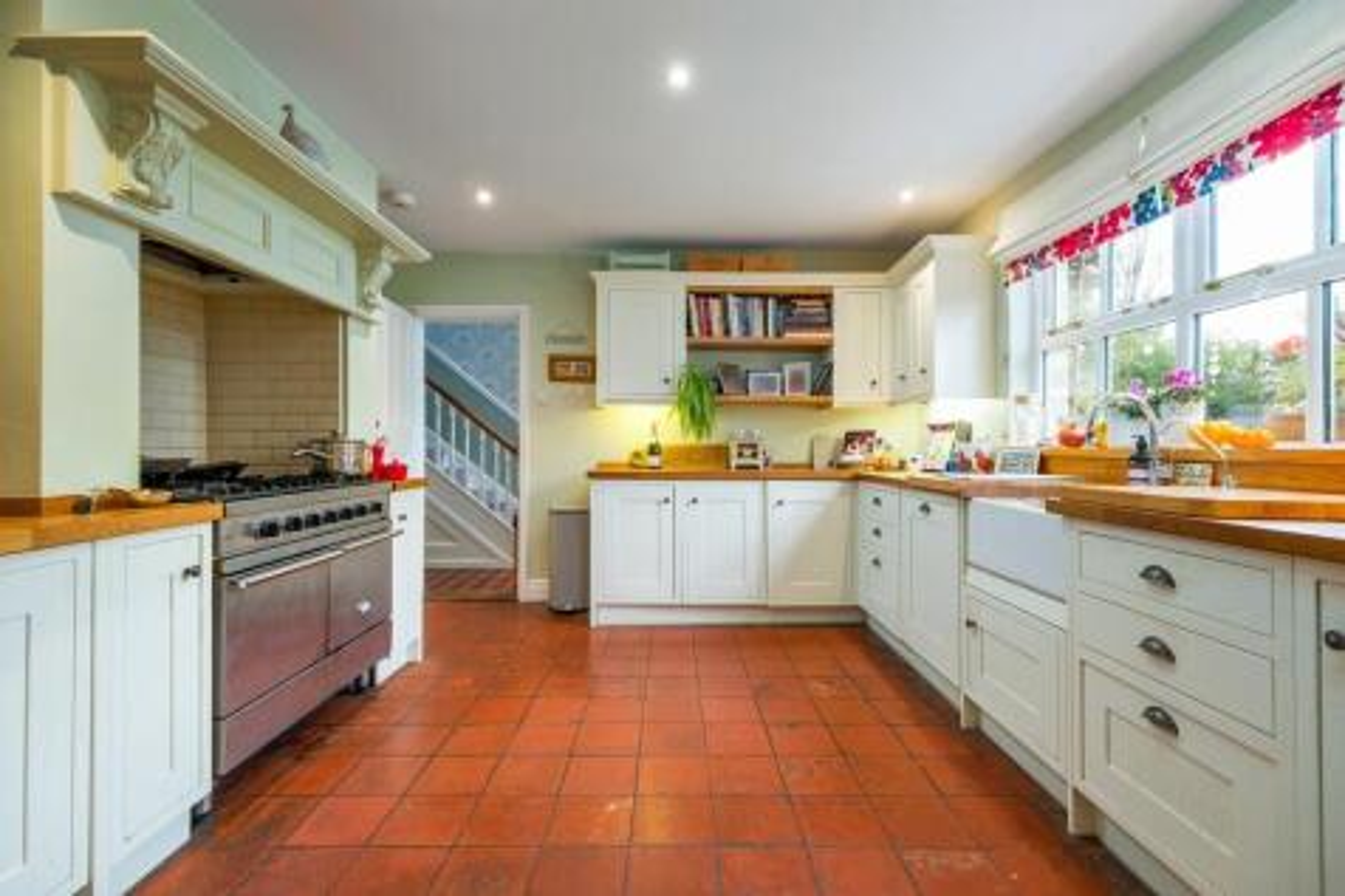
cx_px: 672
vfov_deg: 77.3
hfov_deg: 100.4
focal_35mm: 15
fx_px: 560
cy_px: 448
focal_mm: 10.3
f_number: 7.1
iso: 160
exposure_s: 1/4
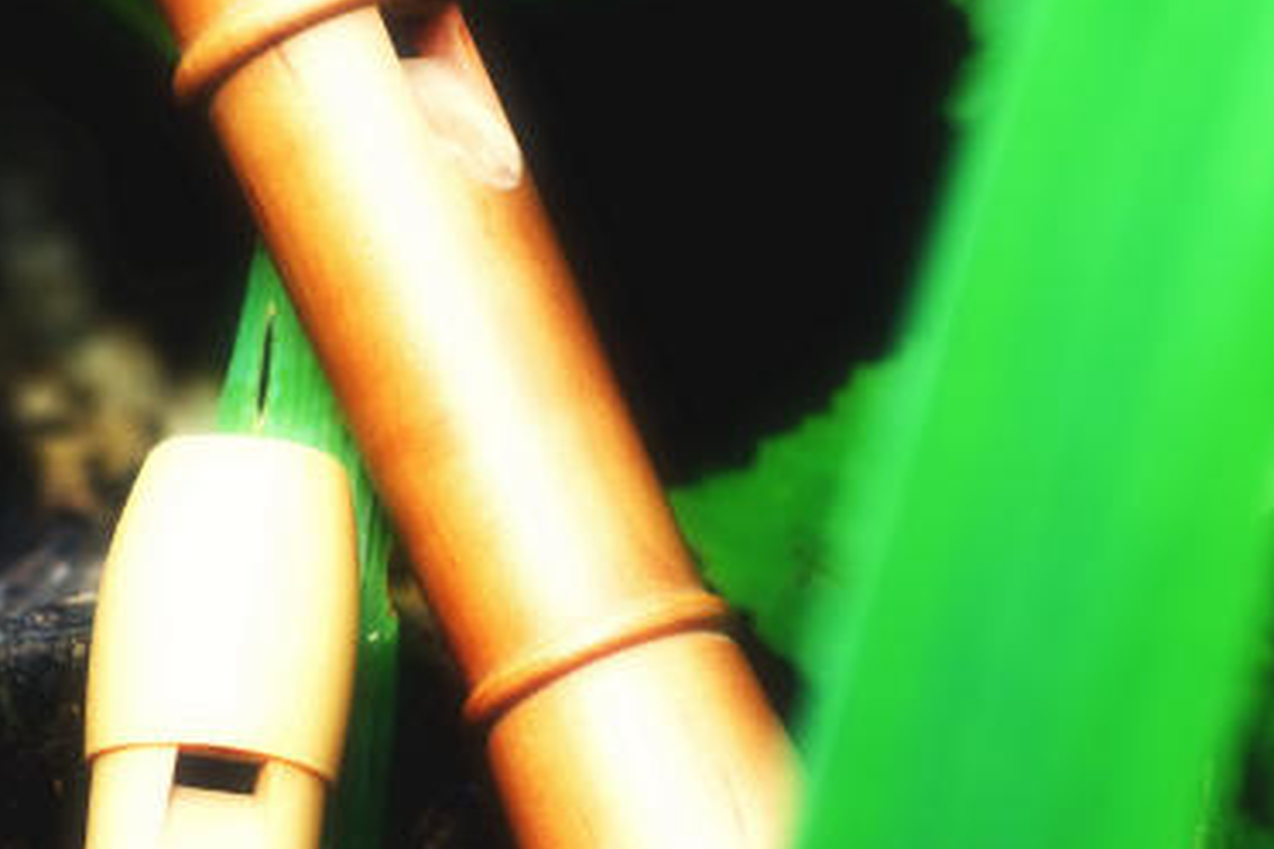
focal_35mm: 242
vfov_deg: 5.7
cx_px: 455
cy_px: 378
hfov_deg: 8.5
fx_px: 8566
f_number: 4
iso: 100
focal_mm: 75
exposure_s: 1/160
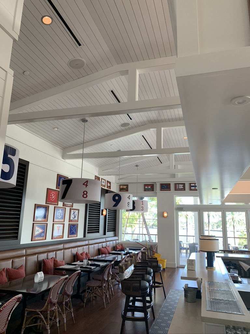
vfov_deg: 67.3
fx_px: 250
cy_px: 167
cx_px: 125
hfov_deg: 53.1
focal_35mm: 26
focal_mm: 4.25
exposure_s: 1/120
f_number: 1.8
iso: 80
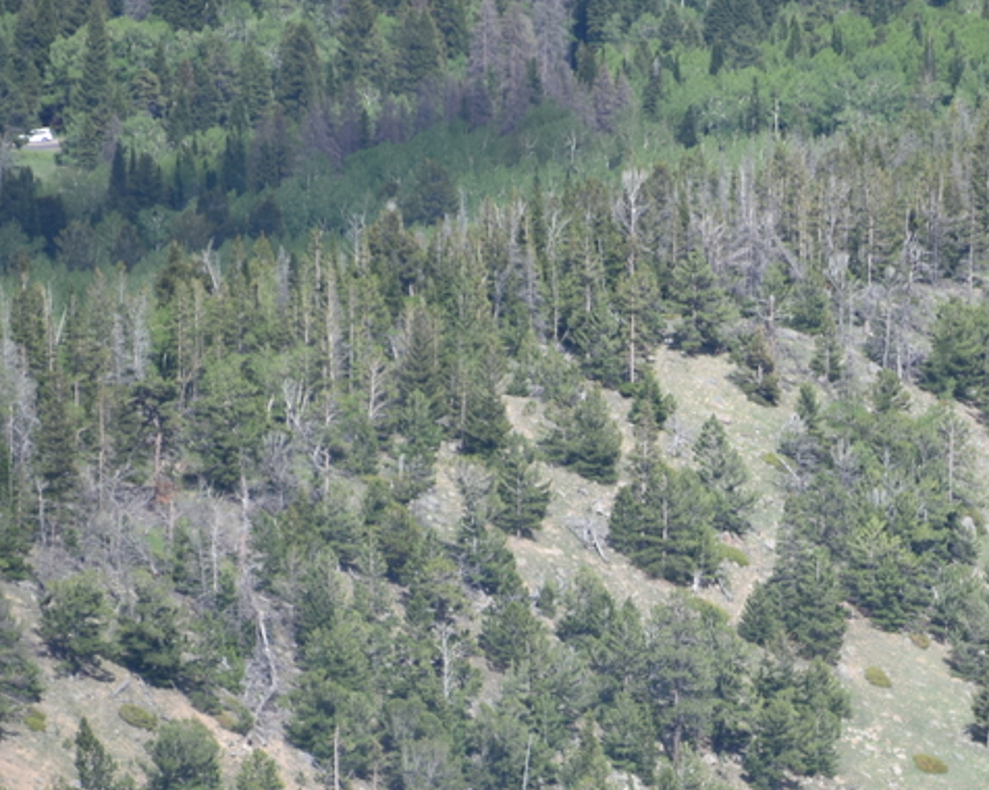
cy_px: 825
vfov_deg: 2.0
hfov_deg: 2.6
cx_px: 744
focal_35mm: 758
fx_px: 22169
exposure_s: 1/640
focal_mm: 300
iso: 180
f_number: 5.6
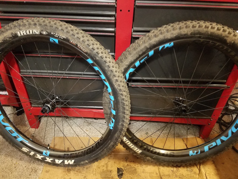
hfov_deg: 67.3
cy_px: 90
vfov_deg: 53.1
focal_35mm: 26
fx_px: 179
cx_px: 119
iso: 500
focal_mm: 4.2
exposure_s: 1/10
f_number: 1.7
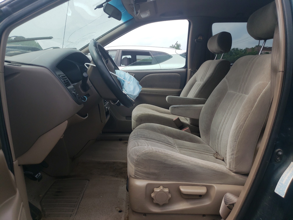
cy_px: 110
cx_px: 146
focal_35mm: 26
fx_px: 220
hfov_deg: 67.3
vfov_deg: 53.1
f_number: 1.5
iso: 50
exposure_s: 1/1667
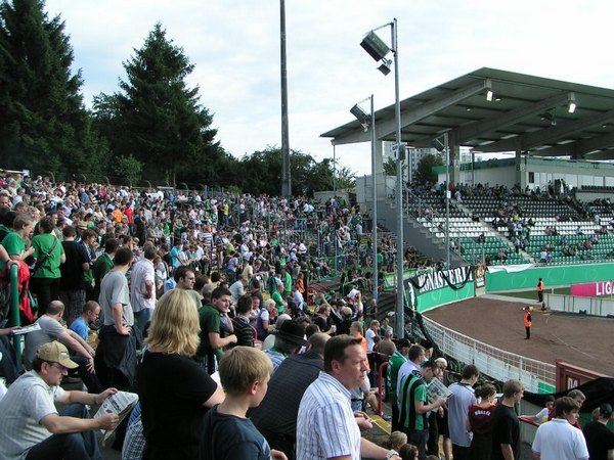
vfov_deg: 37.7
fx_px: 674
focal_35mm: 38
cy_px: 230
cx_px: 307
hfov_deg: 49.0
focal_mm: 5.8
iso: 50
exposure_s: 1/200
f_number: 5.6
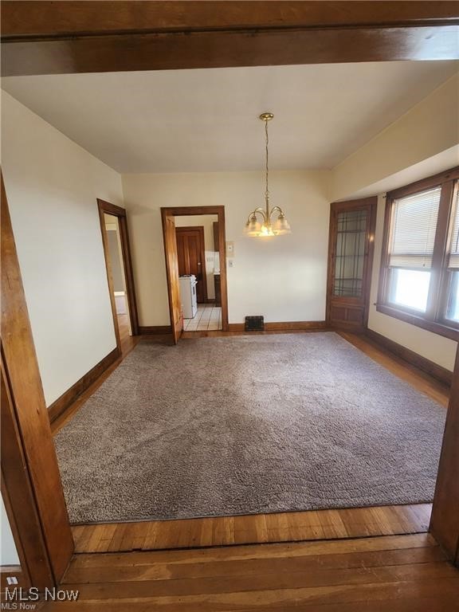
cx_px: 230
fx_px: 230
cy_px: 306
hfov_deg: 89.9
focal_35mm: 13
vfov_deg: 106.2
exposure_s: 1/60
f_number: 2.2
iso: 200
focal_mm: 2.2
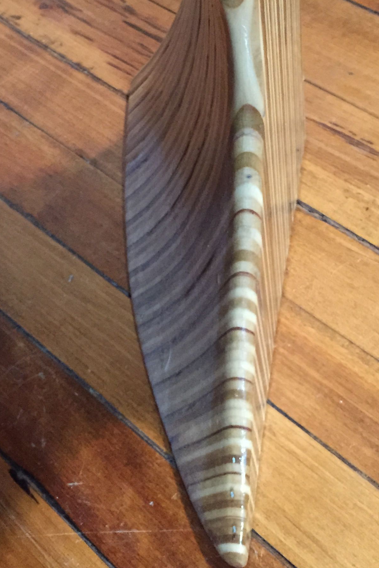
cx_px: 163
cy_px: 233
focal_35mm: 55
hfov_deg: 24.6
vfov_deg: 36.1
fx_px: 869
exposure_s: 1/15
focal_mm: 4.15
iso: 320
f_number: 2.2
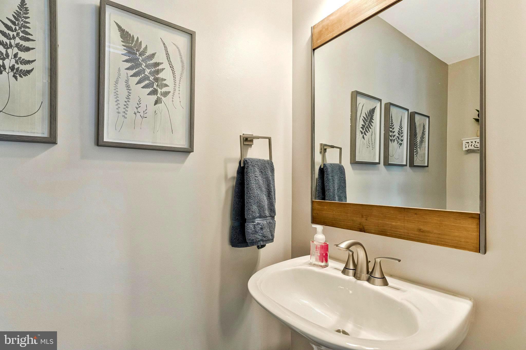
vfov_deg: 73.7
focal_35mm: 16
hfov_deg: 96.7
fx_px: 234
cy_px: 175
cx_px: 263
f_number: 7.1
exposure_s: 1/25
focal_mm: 16
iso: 1250
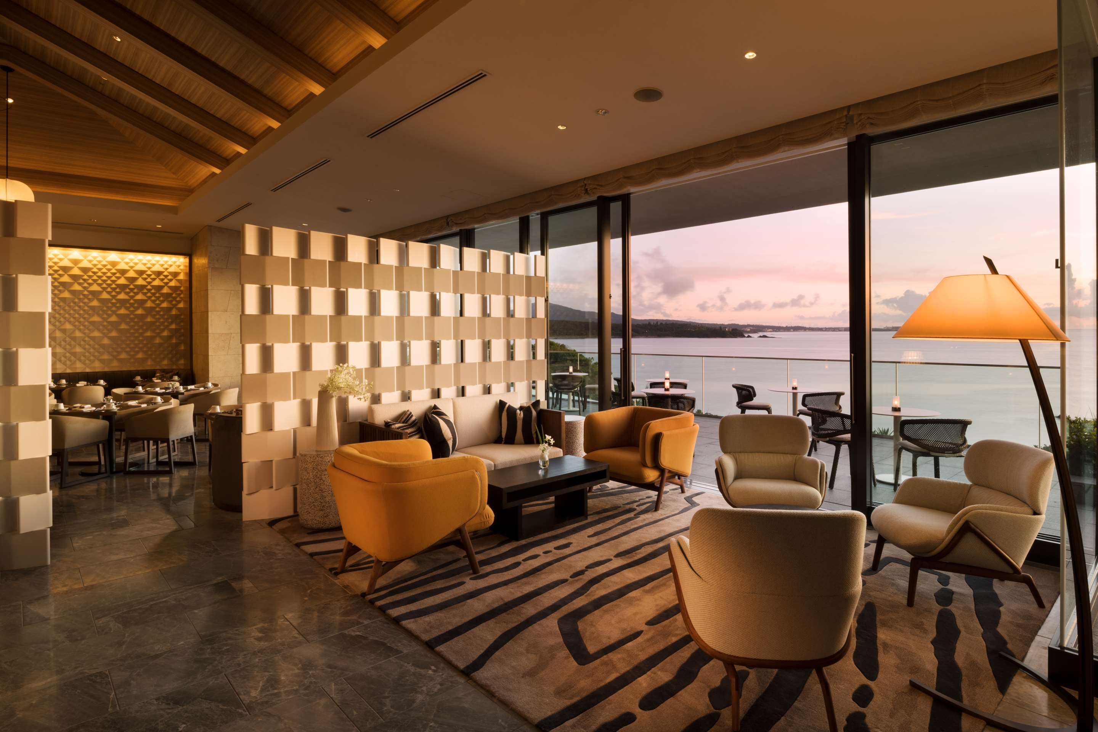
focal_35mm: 19
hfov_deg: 86.9
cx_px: 549
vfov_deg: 64.6
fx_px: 579
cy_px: 366
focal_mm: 19
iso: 125
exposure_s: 1.3
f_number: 22
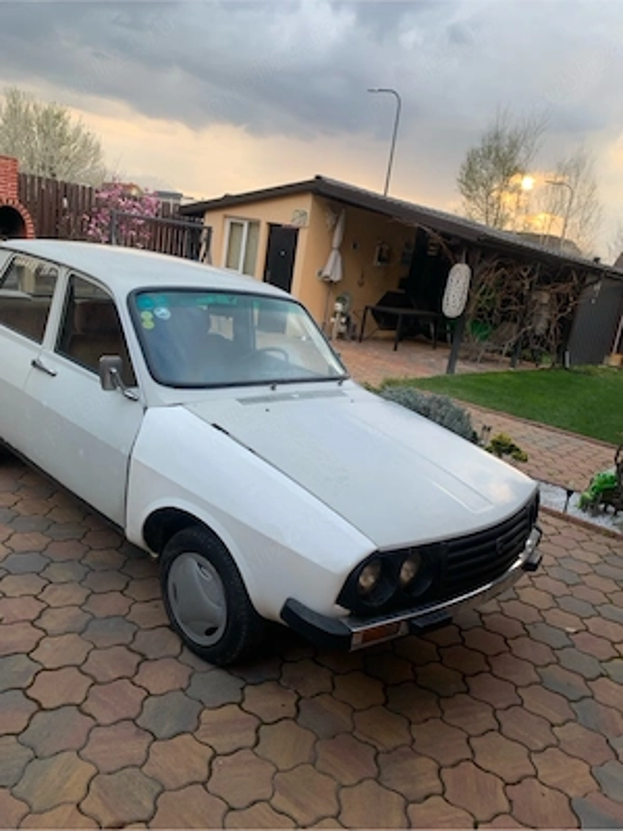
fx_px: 624
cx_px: 312
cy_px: 416
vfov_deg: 67.3
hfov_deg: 53.1
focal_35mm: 26
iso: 32
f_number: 1.8
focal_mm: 4.25
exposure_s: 1/122
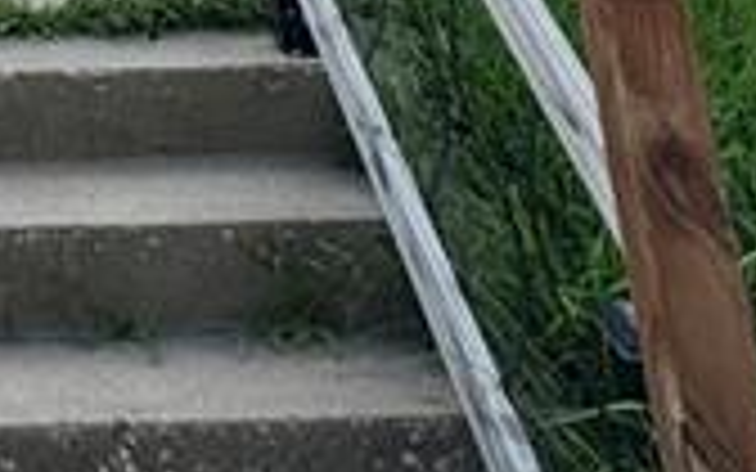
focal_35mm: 68
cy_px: -706
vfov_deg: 13.3
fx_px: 1401
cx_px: -194
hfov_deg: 26.3
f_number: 2.2
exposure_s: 1/1346
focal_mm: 2.22
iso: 50
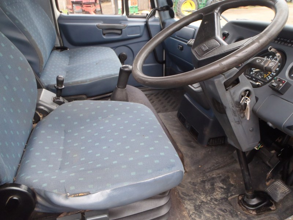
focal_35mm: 28
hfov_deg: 63.4
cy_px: 110
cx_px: 146
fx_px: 237
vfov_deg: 49.7
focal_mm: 5
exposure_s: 1/50
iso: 100
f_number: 3.5
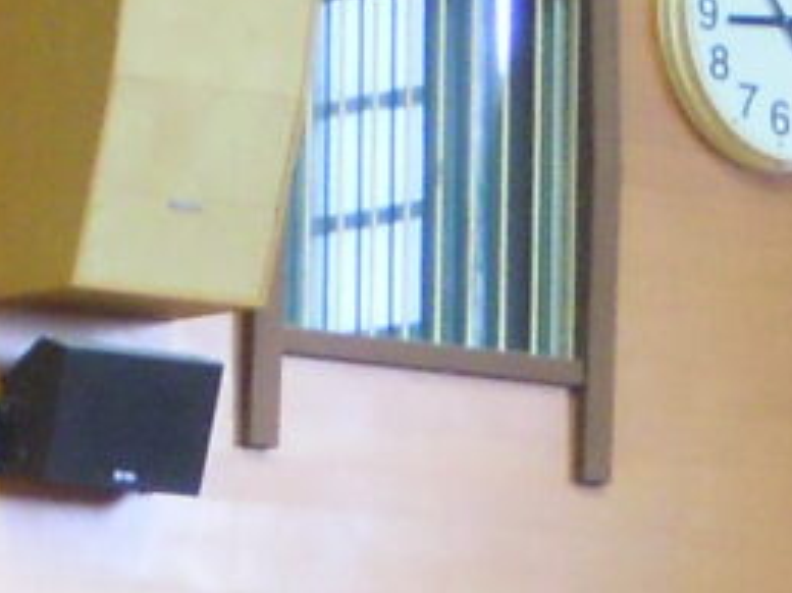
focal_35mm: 400
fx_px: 9148
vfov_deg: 3.7
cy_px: 1504
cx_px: -948
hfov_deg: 4.9
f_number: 3.7
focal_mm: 9.6
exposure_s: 1/13
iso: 400
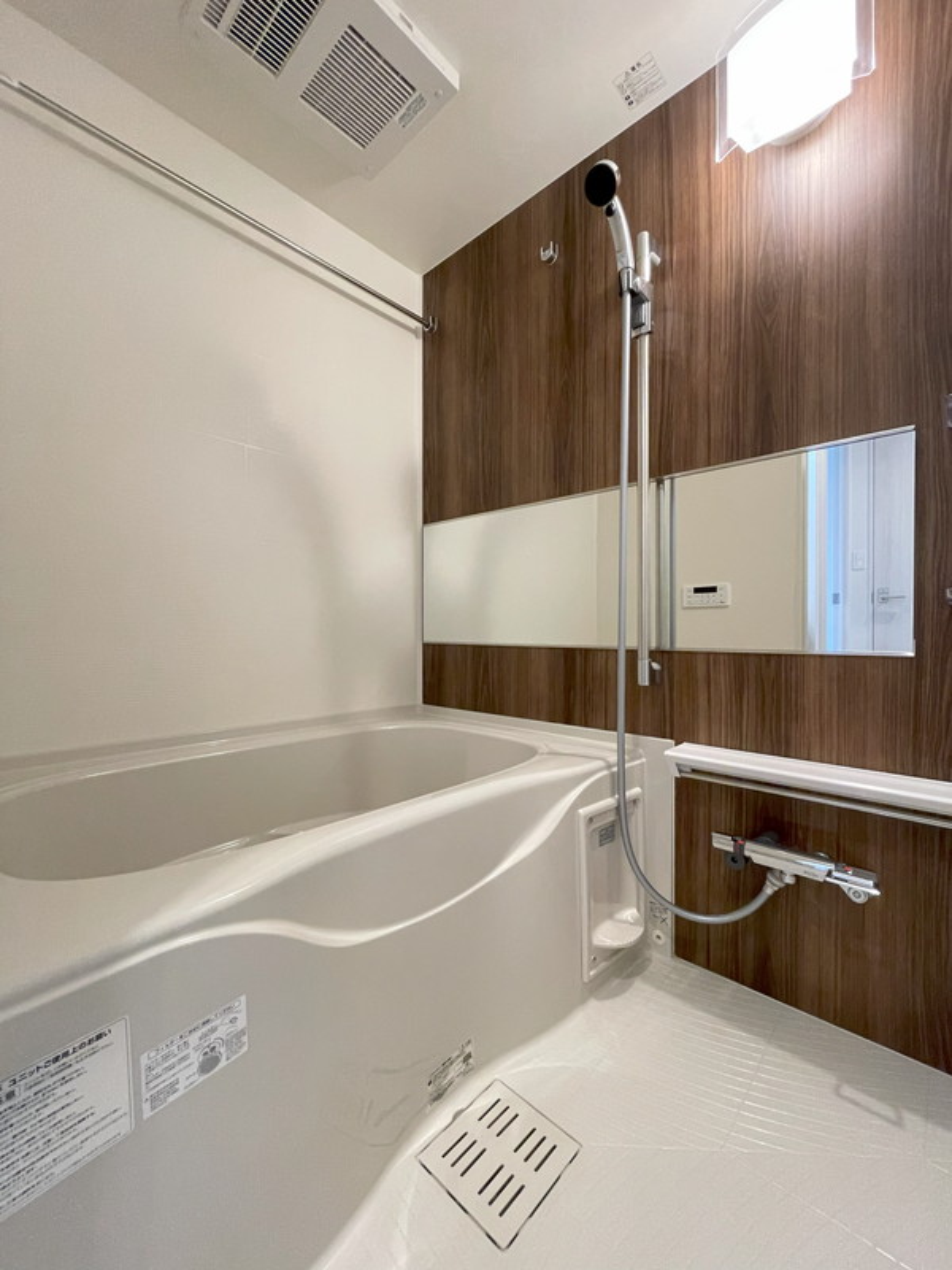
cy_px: 635
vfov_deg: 102.1
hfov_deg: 85.7
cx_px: 476
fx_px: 513
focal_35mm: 14
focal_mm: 1.55
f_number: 2.4
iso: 400
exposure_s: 1/50
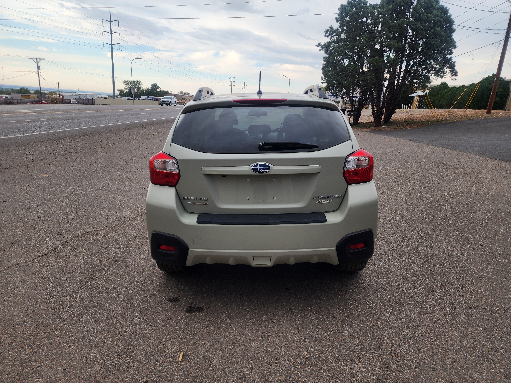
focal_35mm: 23
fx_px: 340
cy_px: 192
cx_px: 256
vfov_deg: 58.9
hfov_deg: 73.9
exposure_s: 1/281
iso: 12
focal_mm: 6.4
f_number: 1.8
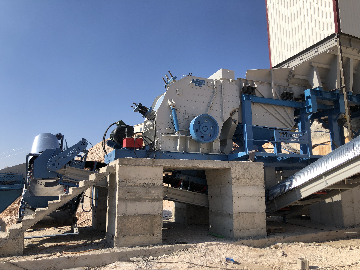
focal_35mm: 28
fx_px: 291
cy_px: 135
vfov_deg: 49.7
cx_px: 180
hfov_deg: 63.4
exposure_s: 1/2183
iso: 20
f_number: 1.8
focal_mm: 3.99
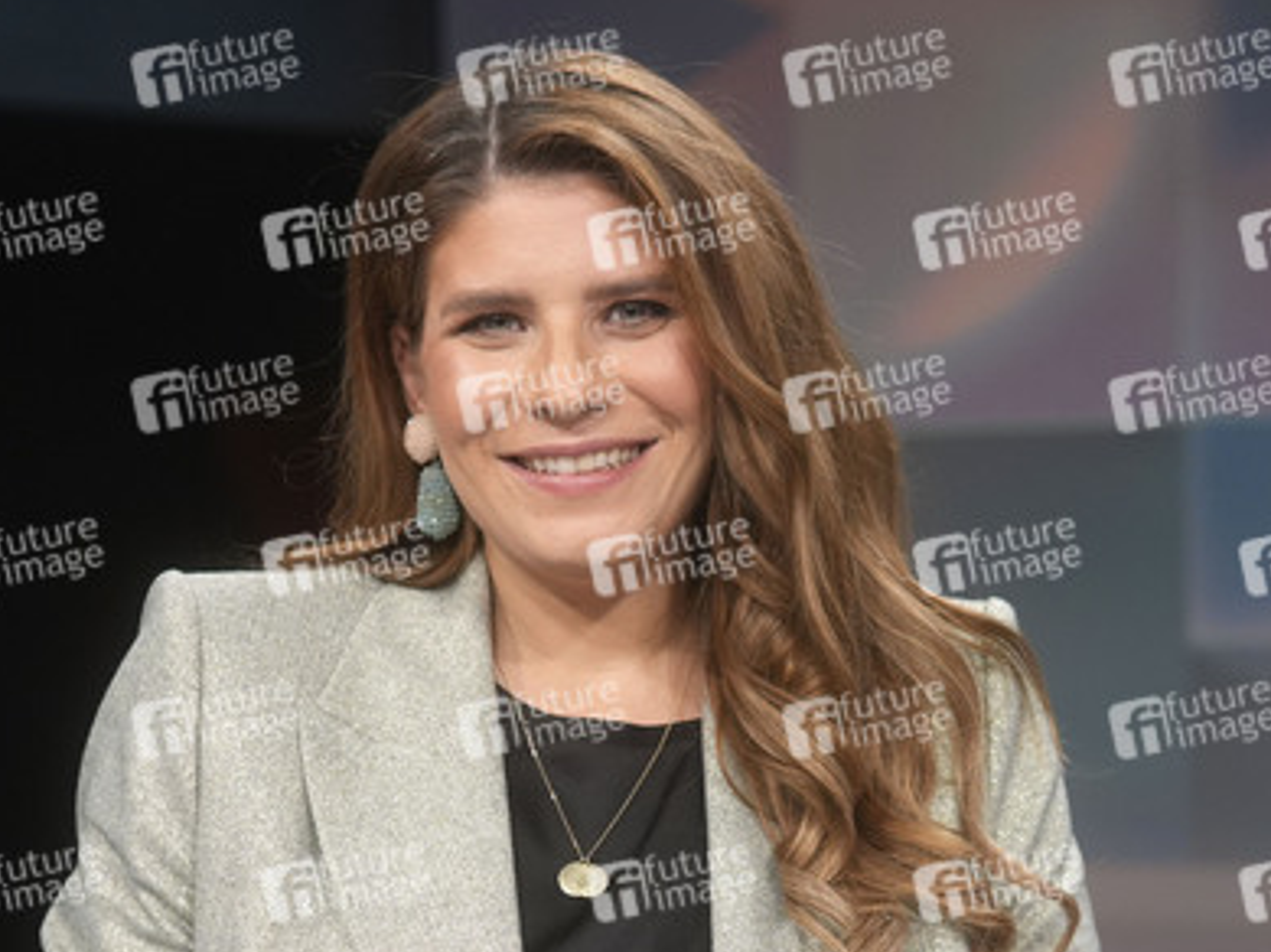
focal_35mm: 50
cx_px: 585
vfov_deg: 29.1
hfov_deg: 38.2
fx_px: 1835
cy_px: 476
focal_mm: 30
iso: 640
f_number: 2.2
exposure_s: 1/250
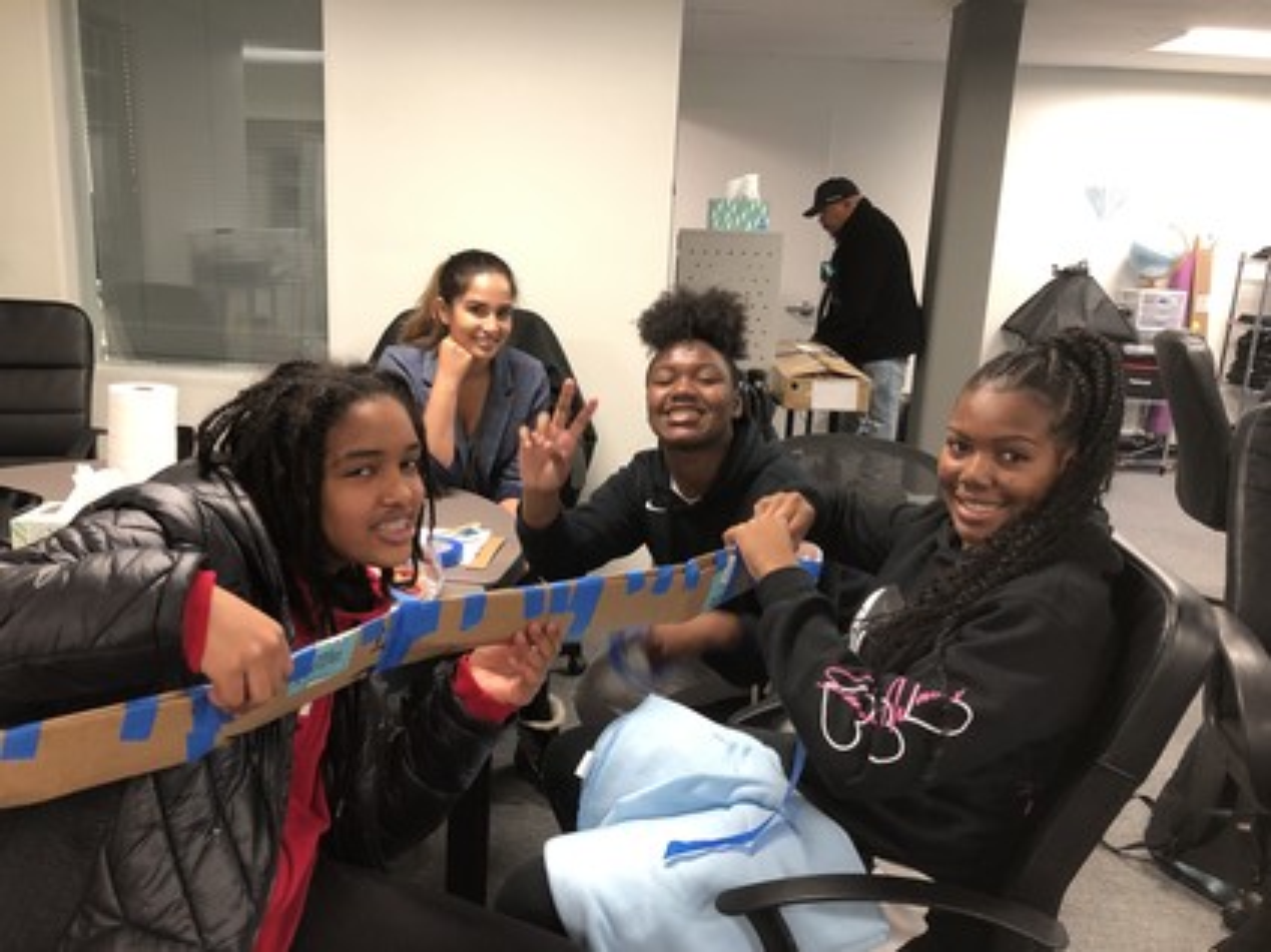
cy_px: 476
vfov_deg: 49.7
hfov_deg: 63.5
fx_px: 1028
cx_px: 636
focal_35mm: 28
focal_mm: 3.99
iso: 64
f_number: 1.8
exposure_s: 1/15
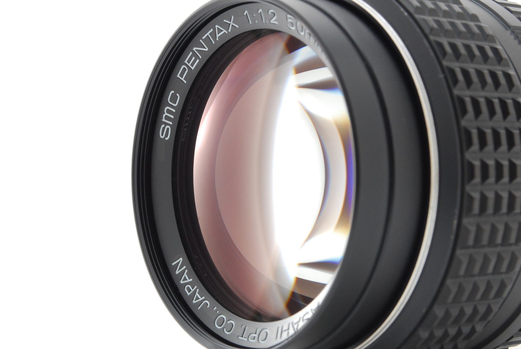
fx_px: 1196
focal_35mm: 82
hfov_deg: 24.6
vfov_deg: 16.6
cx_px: 260
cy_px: 174
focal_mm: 55
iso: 400
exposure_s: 1/160
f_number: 18
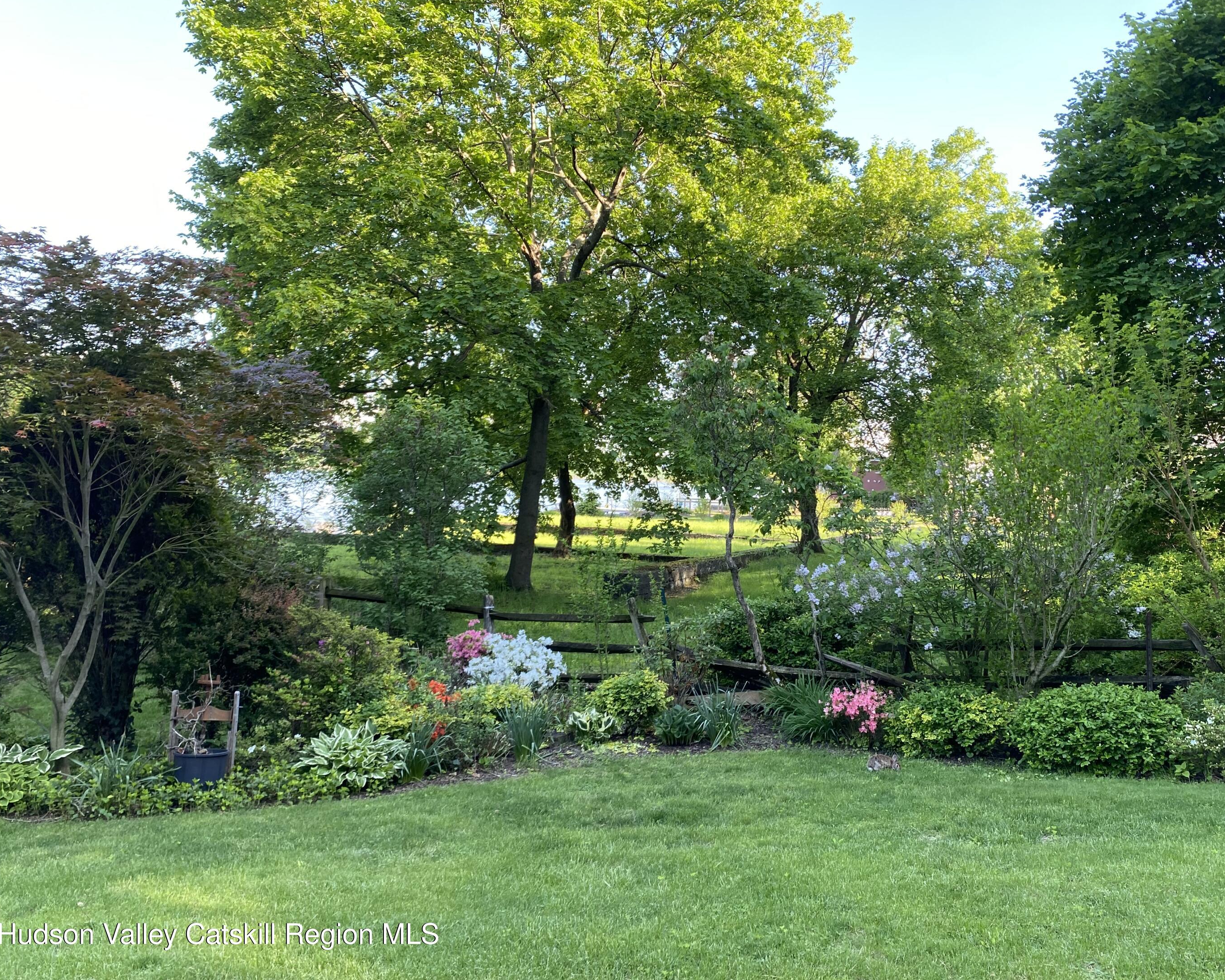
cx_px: 670
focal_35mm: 28
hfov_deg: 62.1
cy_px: 474
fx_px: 1015
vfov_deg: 51.5
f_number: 1.8
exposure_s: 1/122
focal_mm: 4.25
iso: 32
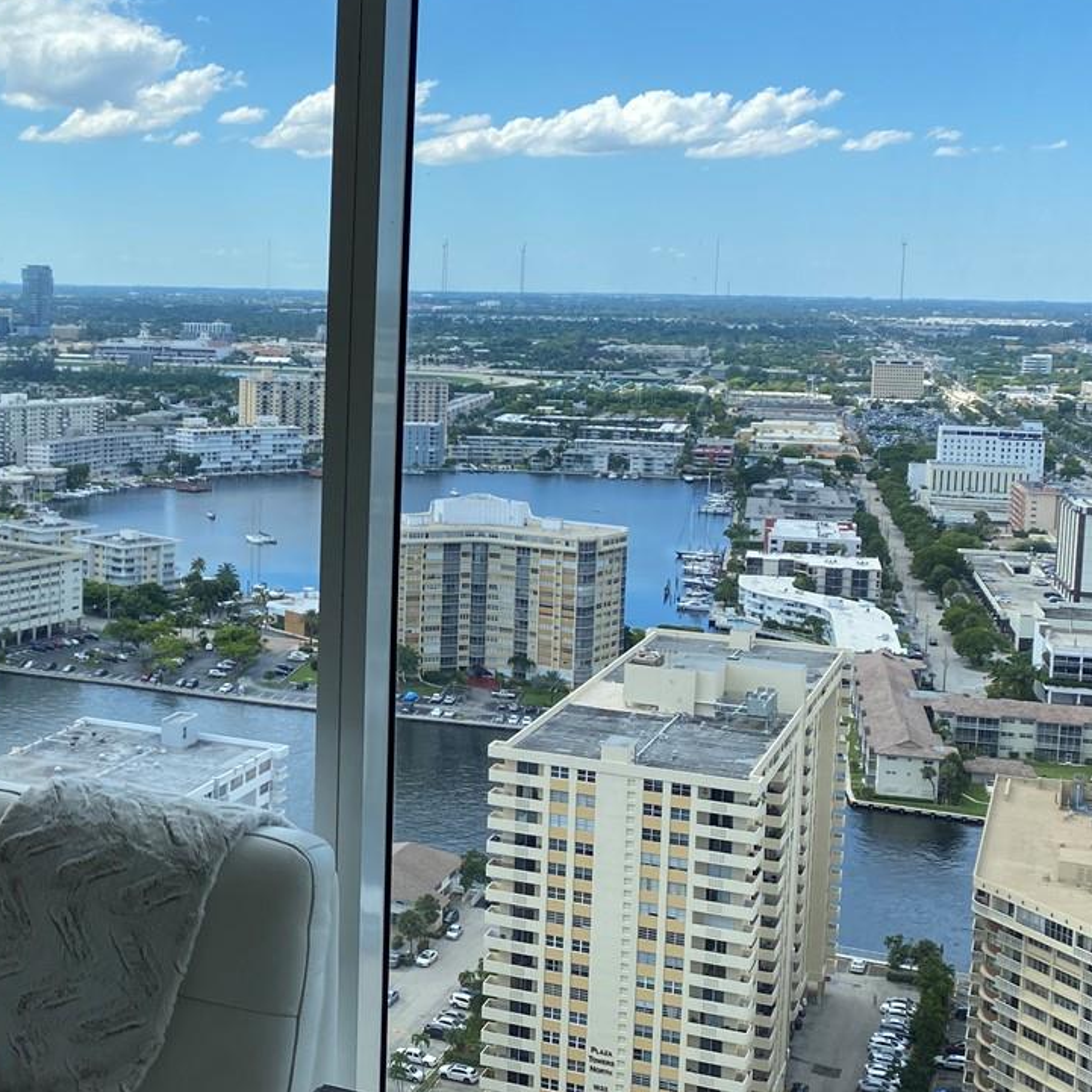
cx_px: 200
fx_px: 1820
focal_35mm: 51
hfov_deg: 32.4
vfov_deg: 33.4
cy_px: 476
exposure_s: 1/1016
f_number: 1.8
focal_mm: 4.25
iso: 32
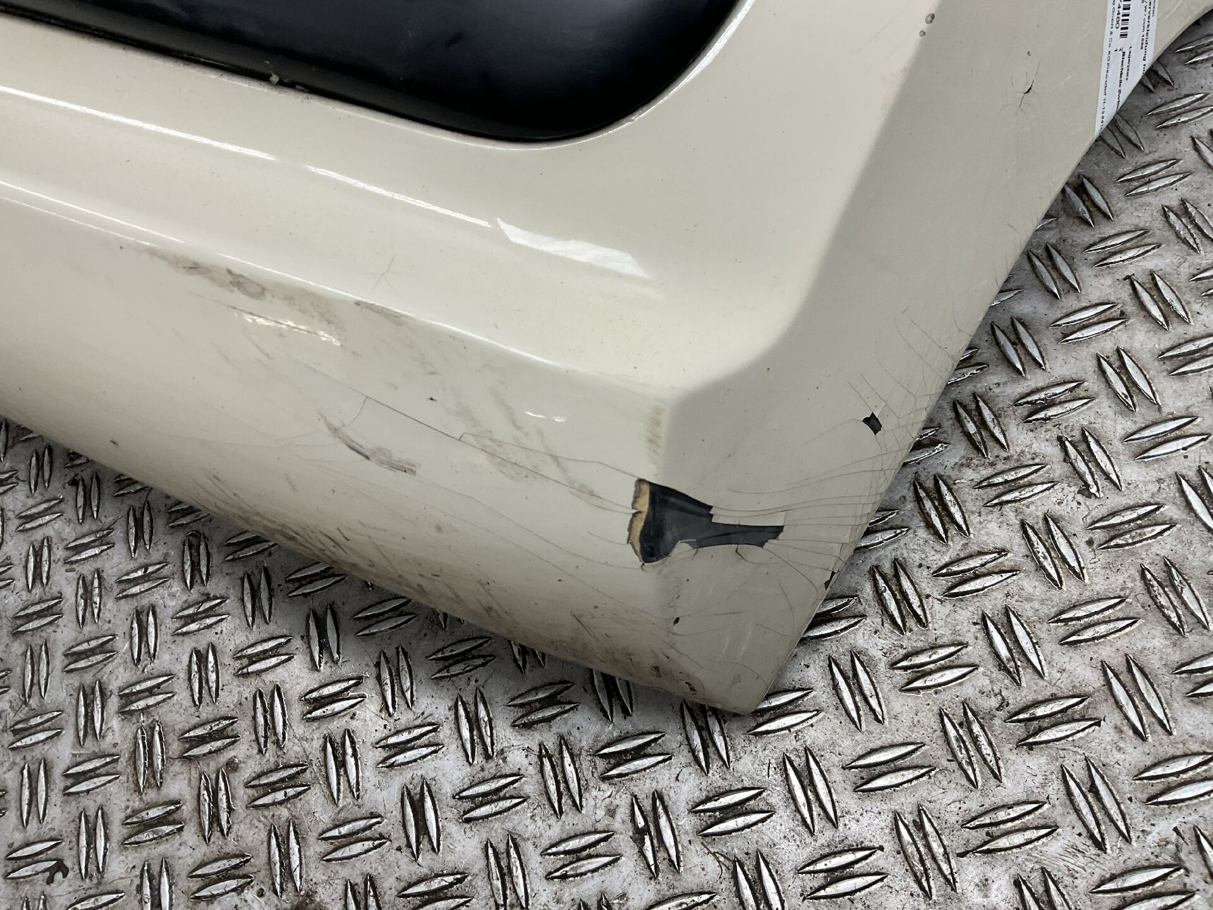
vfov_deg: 48.2
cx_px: 606
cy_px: 455
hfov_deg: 61.7
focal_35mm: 29
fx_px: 1016
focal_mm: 3
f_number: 1.8
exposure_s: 1/100
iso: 40
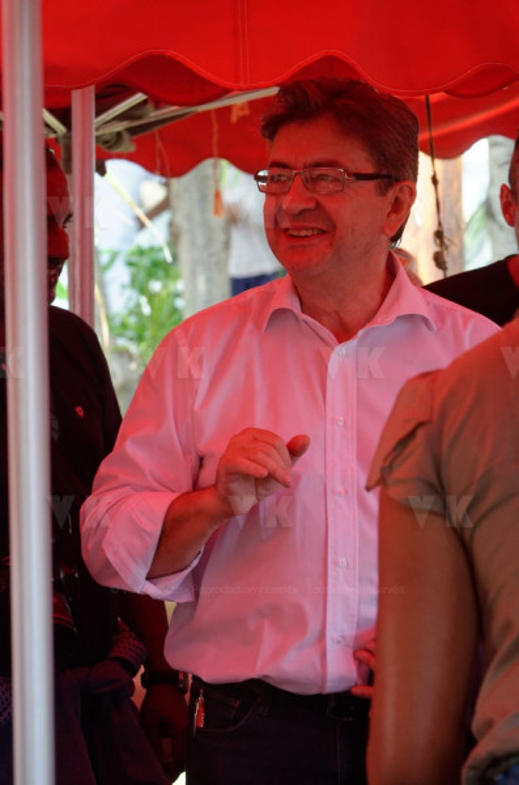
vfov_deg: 12.3
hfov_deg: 8.1
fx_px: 3652
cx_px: 260
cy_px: 392
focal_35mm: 168
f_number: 7.1
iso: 2000
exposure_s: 1/320
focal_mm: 112
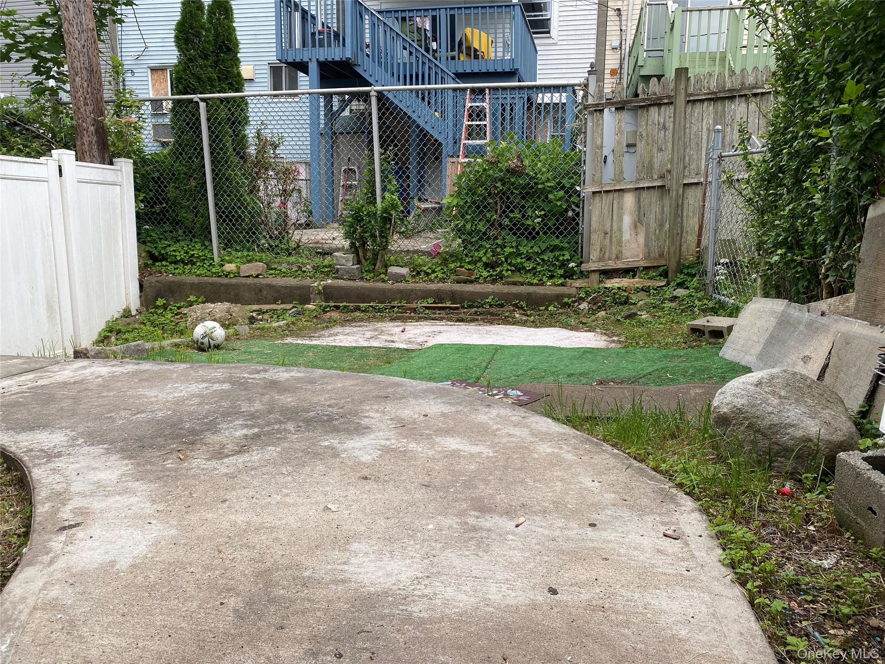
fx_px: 665
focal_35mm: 26
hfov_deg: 67.3
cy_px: 332
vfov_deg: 53.1
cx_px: 442
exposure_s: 1/517
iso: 32
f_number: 1.8
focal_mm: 4.25
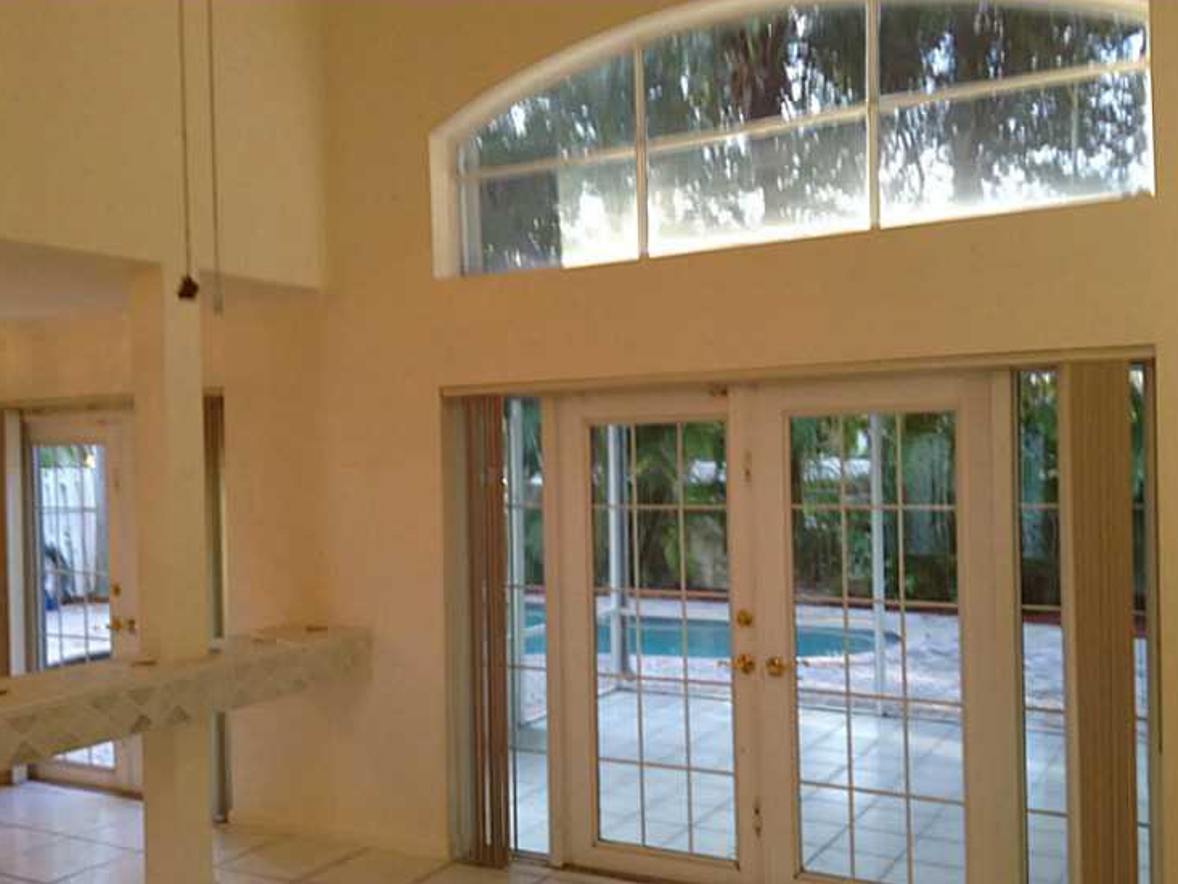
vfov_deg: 39.7
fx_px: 1225
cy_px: 468
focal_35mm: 36
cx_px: 636
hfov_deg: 51.3
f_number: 2.4
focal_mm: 3.3
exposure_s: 1/24
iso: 32
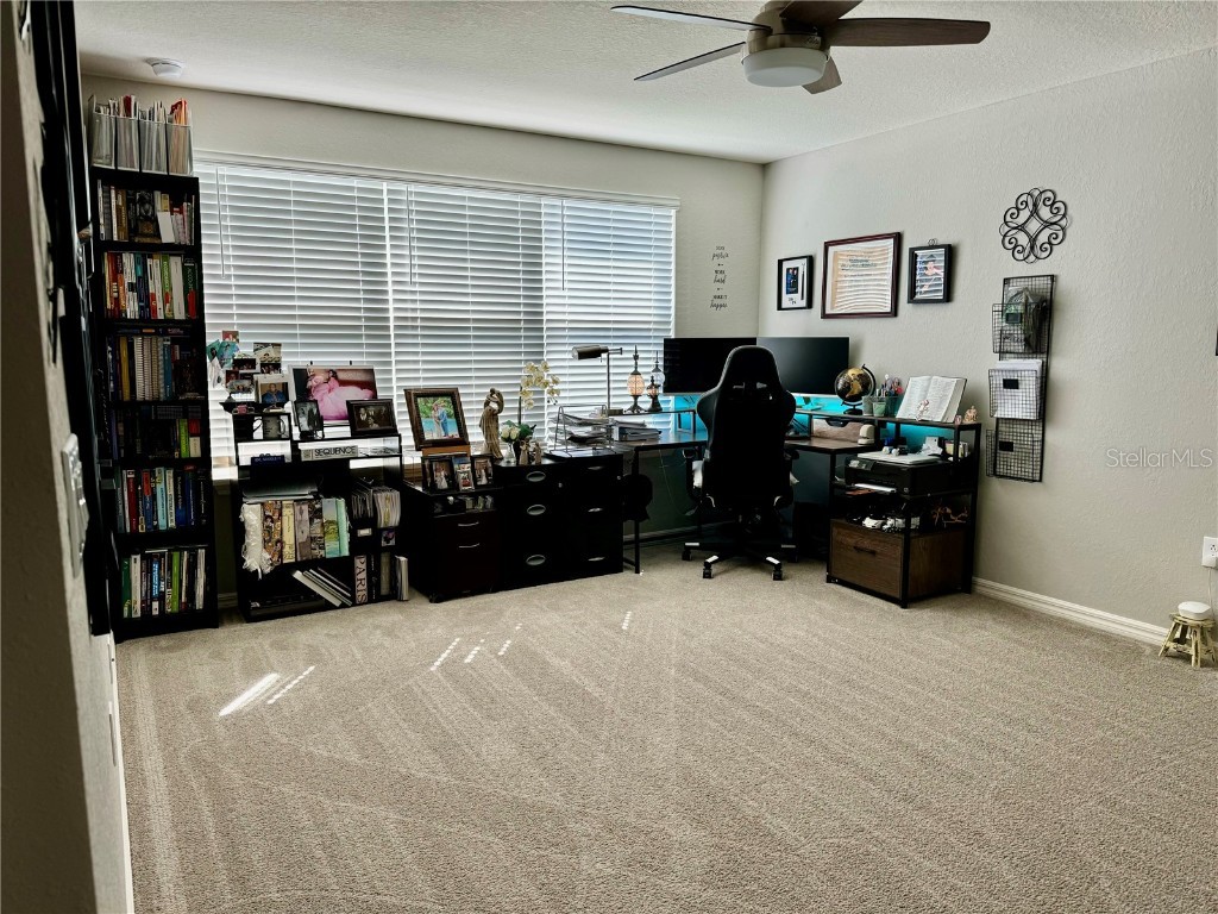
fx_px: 844
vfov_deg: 56.8
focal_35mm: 24
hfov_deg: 71.6
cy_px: 457
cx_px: 609
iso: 100
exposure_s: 1/121
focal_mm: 6.76
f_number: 1.78
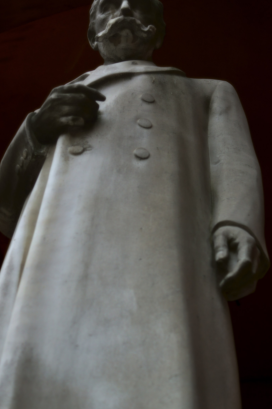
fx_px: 675
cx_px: 123
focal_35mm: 60
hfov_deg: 22.8
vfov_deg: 33.6
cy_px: 190
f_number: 2.8
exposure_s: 1/125
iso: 320
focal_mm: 35
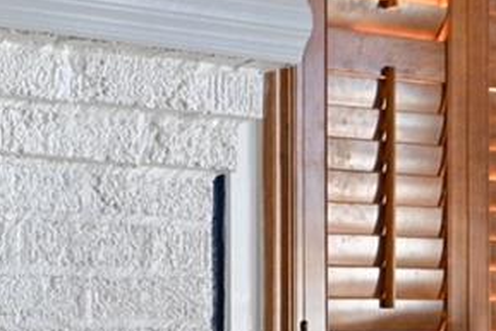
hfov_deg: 20.6
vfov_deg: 14.3
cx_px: -60
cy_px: 352
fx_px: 1296
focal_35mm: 94
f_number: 5.6
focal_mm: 11.5
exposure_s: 1/125
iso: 1600
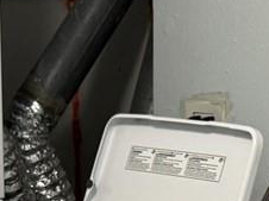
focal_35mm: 170
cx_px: 151
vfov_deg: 8.5
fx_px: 1320
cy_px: 319
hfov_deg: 11.6
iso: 250
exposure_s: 1/60
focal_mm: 6.76
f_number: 1.78
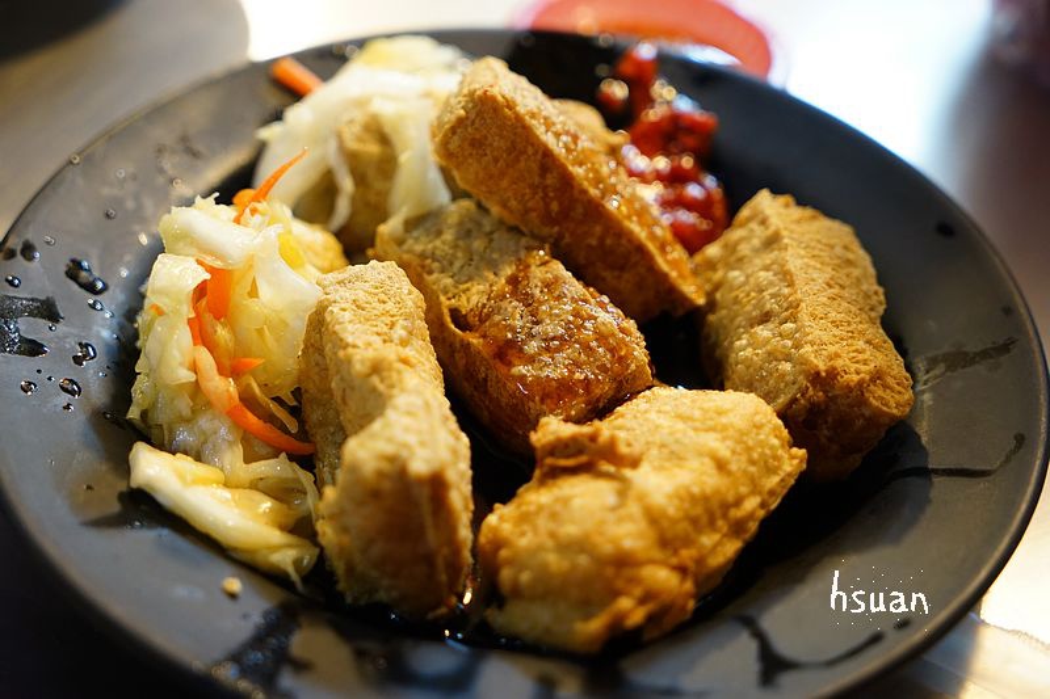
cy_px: 350
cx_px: 525
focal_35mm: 56
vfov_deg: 24.2
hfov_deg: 35.6
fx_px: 1633
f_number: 4
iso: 2000
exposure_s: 1/60
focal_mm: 56
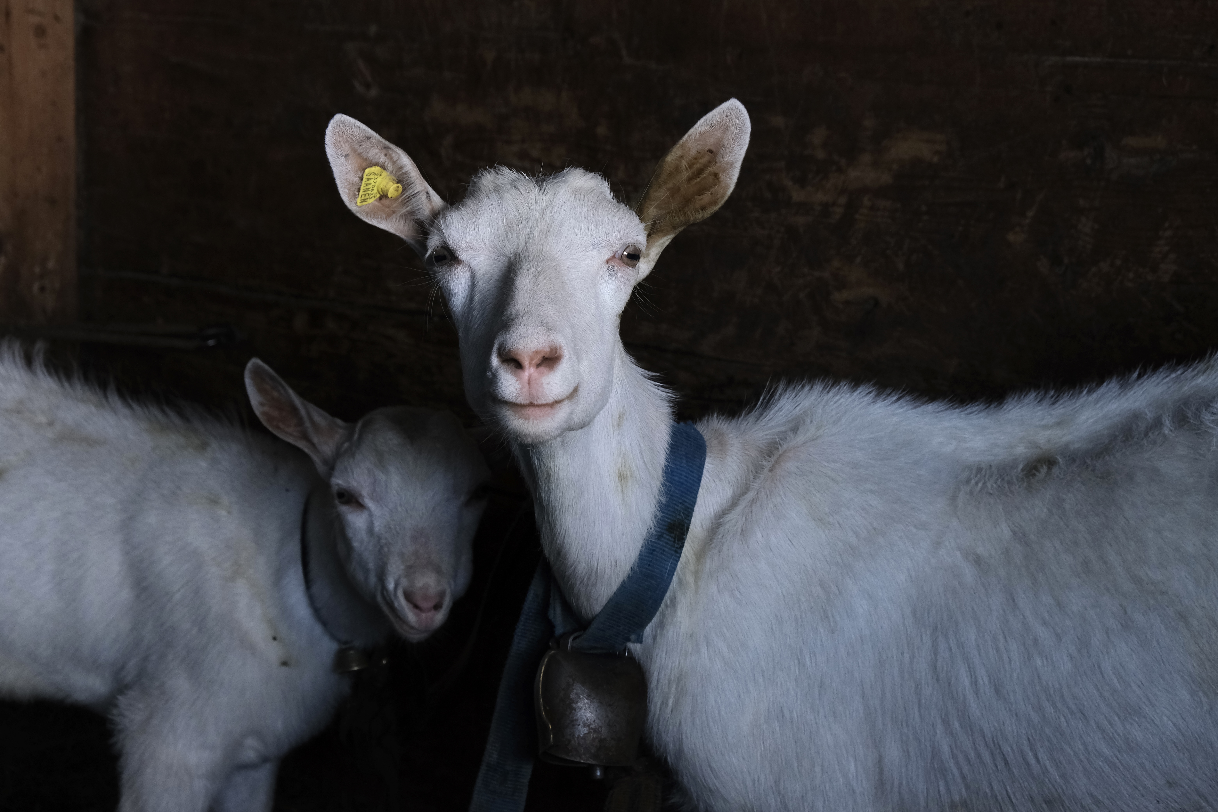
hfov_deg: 24.5
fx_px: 2808
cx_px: 609
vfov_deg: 16.5
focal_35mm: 83
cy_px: 406
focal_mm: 55
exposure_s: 1/125
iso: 1600
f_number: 7.1
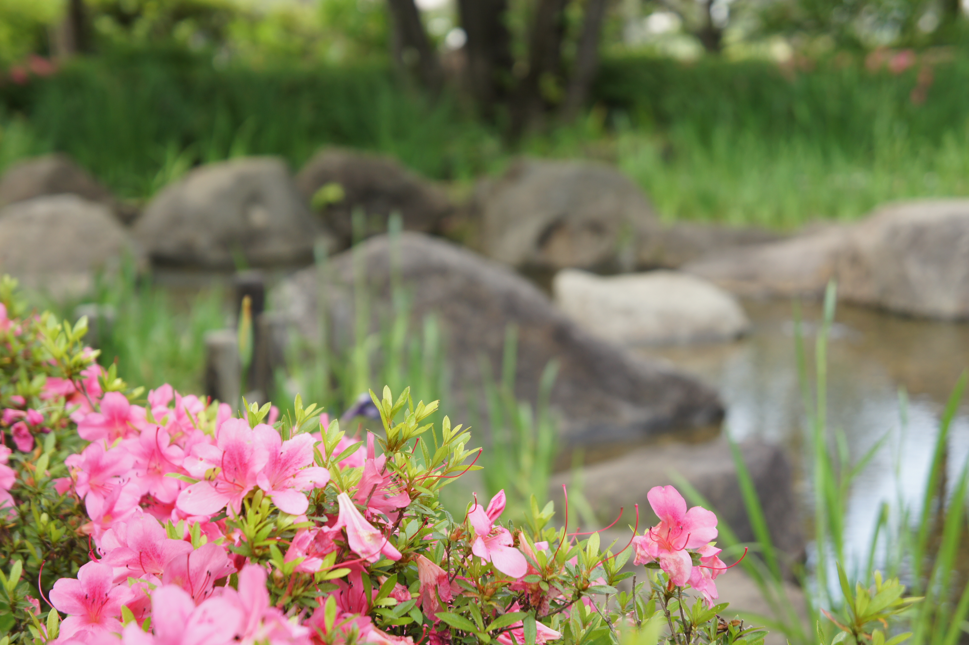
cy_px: 322
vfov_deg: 17.8
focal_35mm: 76
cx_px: 484
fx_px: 2058
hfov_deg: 26.5
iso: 200
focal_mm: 51
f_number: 5
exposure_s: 1/125
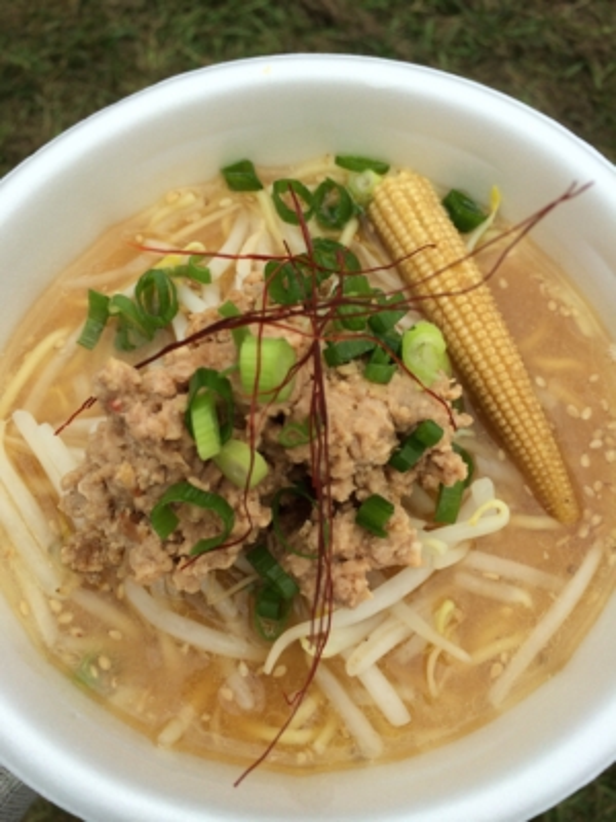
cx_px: 308
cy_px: 411
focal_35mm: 30
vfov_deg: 60.0
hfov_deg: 46.8
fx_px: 712
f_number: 2.2
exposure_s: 1/500
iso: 32
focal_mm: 4.12
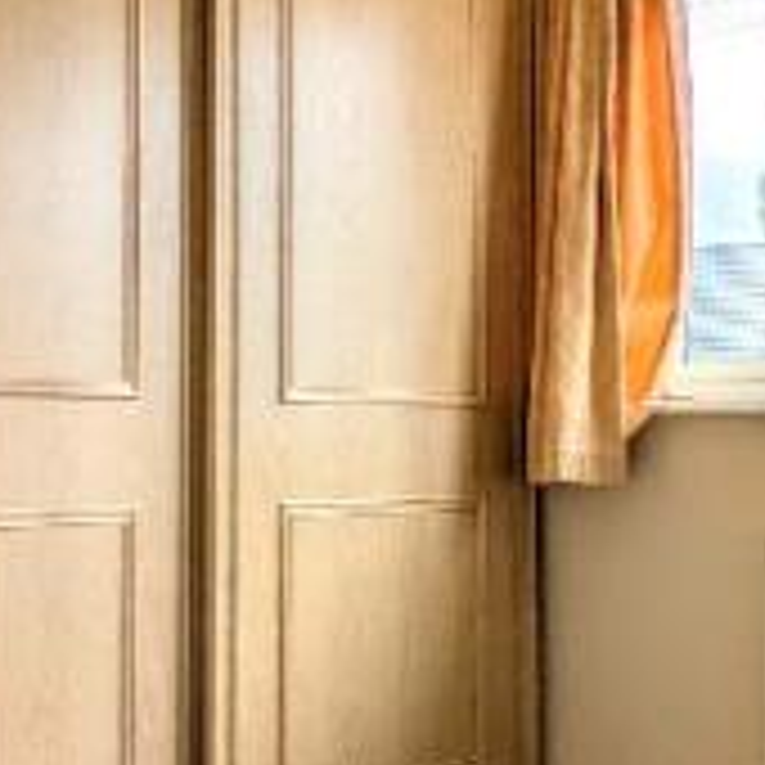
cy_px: 281
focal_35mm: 64
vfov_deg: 26.8
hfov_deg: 26.8
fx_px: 1600
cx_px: 297
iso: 65
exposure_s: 1/924
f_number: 1.7
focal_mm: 2.02
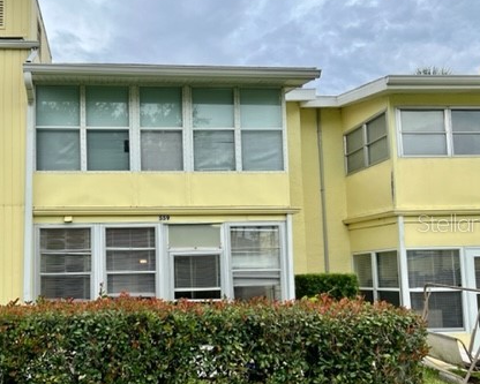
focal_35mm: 39
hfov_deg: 46.1
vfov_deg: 38.1
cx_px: 157
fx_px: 554
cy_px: 223
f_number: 1.5
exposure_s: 1/1808
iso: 50
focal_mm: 5.7
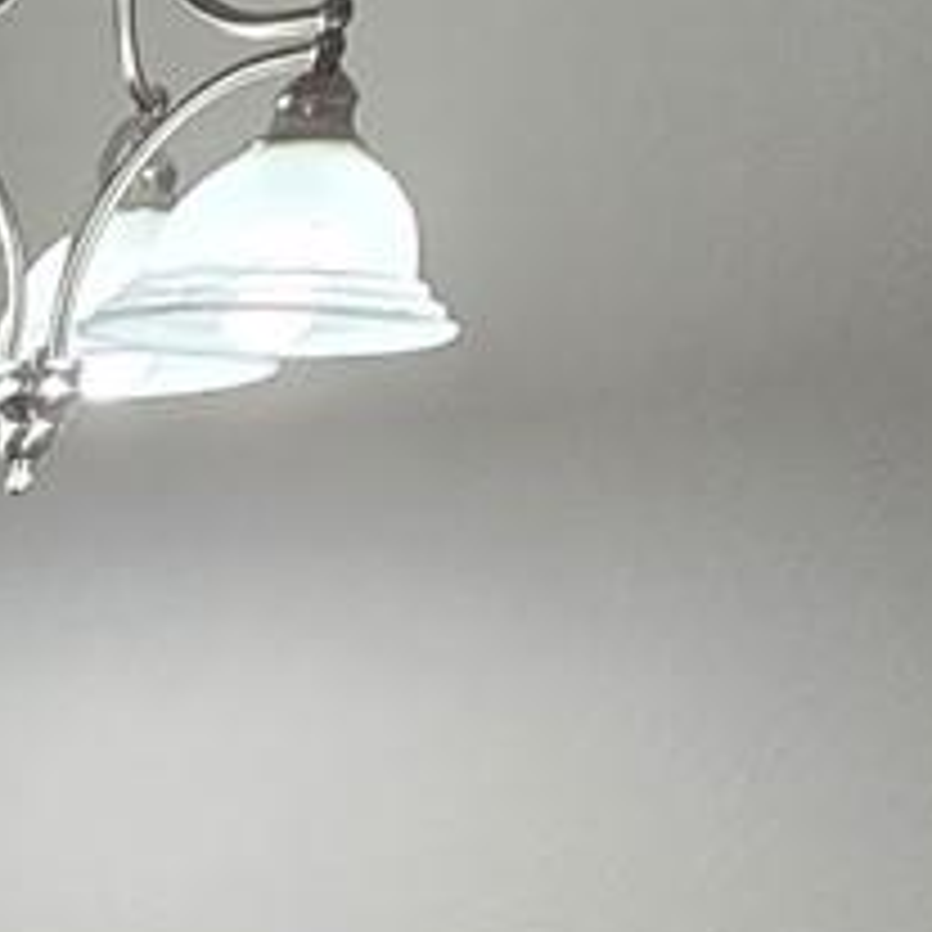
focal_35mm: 89
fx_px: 2711
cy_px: 2260
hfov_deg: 14.1
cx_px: -1238
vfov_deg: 13.7
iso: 250
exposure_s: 1/60
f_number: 2.2
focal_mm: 2.2
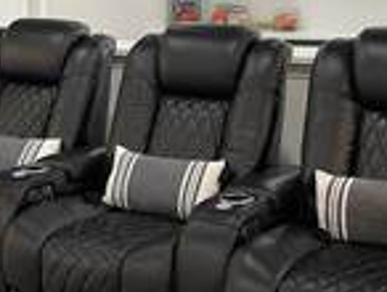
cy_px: 96
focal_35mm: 71
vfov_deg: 20.7
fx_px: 795
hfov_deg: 27.2
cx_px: 127
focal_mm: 5.1
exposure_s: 1/60
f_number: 1.6
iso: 250
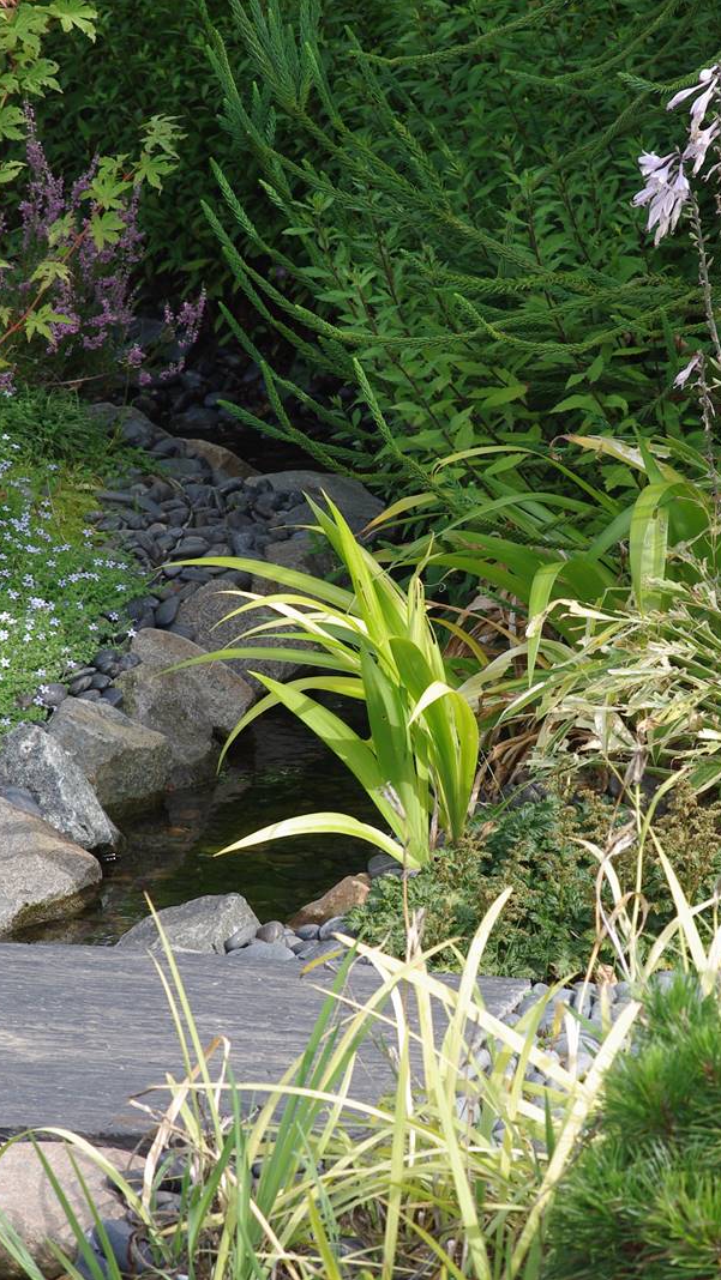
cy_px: 639
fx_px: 5606
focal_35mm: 165
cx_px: 449
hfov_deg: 7.4
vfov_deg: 13.0
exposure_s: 1/160
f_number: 7.1
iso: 200
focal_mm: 70
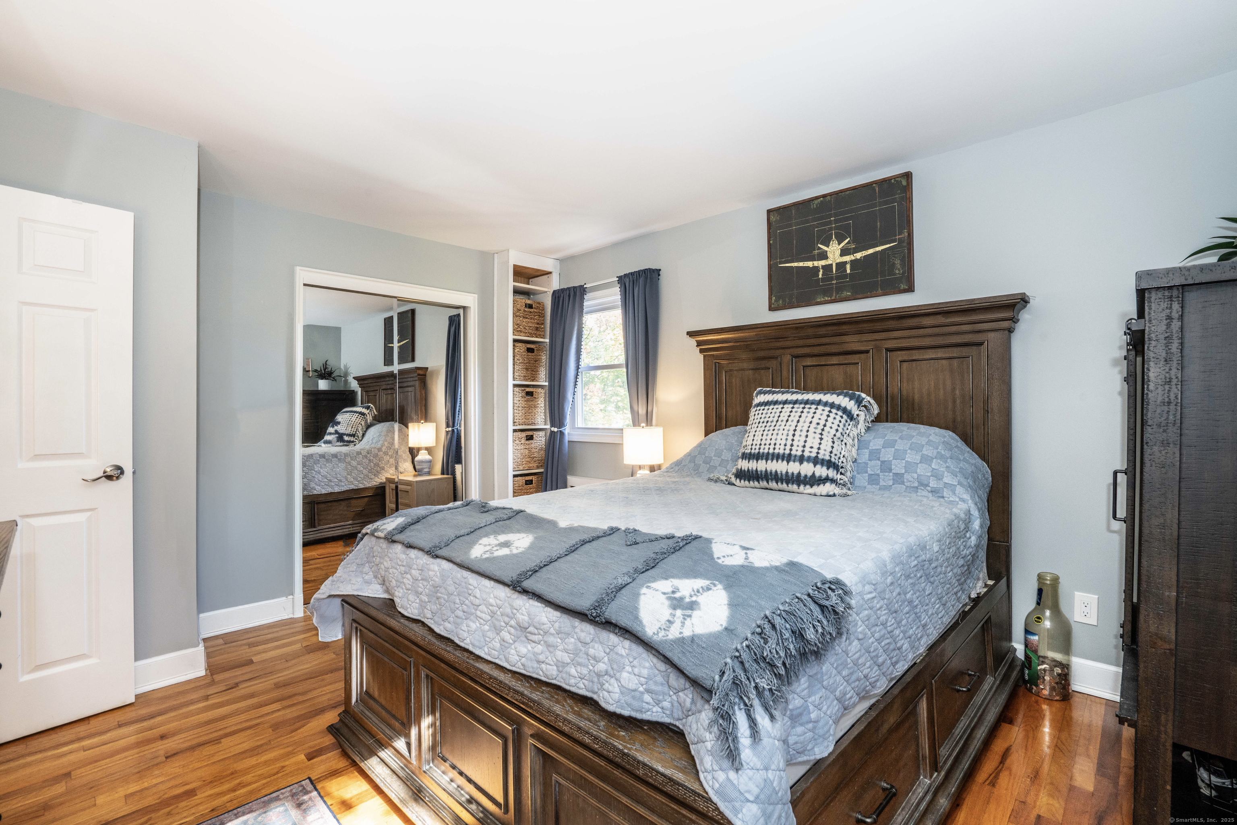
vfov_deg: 73.8
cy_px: 412
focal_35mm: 16
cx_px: 618
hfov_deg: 96.7
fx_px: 550
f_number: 11
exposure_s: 1/5
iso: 800
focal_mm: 16
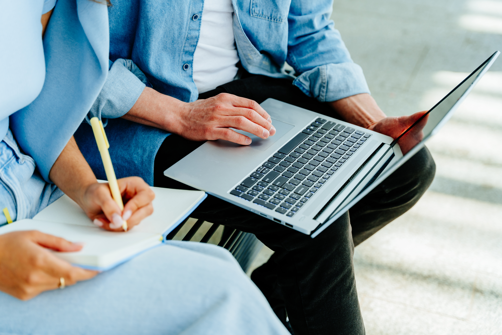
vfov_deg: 25.5
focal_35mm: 53
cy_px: 168
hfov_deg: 37.5
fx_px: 740
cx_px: 251
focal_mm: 53.1
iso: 250
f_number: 2.8
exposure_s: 1/500
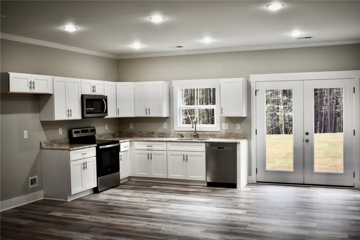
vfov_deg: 34.2
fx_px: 390
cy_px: 120
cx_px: 180
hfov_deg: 49.6
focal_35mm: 39
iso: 500
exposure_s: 1/250
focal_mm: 26
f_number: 4
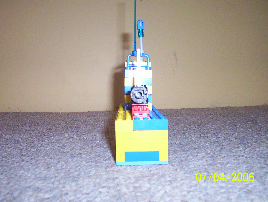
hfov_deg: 43.8
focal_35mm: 43
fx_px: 334
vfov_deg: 33.7
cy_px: 101
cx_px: 134
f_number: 2.73
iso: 140
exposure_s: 1/60
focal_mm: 5.77
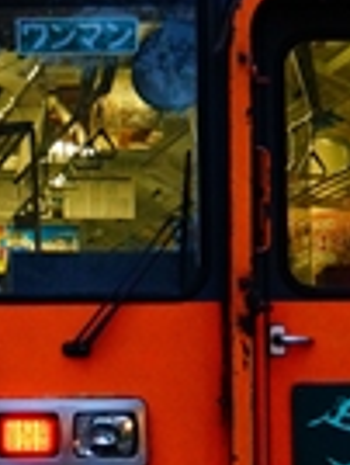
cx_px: -180
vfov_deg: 10.3
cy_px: 319
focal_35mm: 191
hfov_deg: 7.7
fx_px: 2563
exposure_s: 1/80
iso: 3200
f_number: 5
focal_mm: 44.4
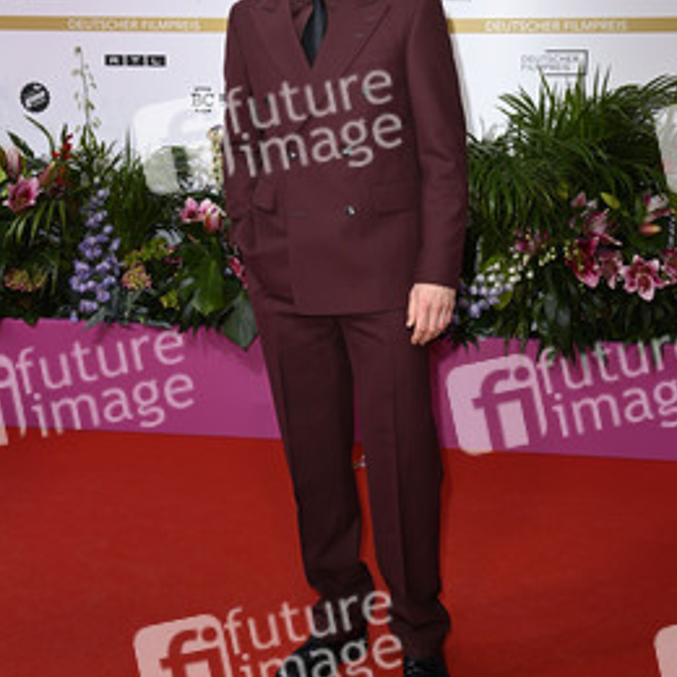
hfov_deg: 28.6
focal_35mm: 60
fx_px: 1328
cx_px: 344
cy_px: 263
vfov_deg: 28.5
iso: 640
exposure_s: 1/200
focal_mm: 46
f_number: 6.3
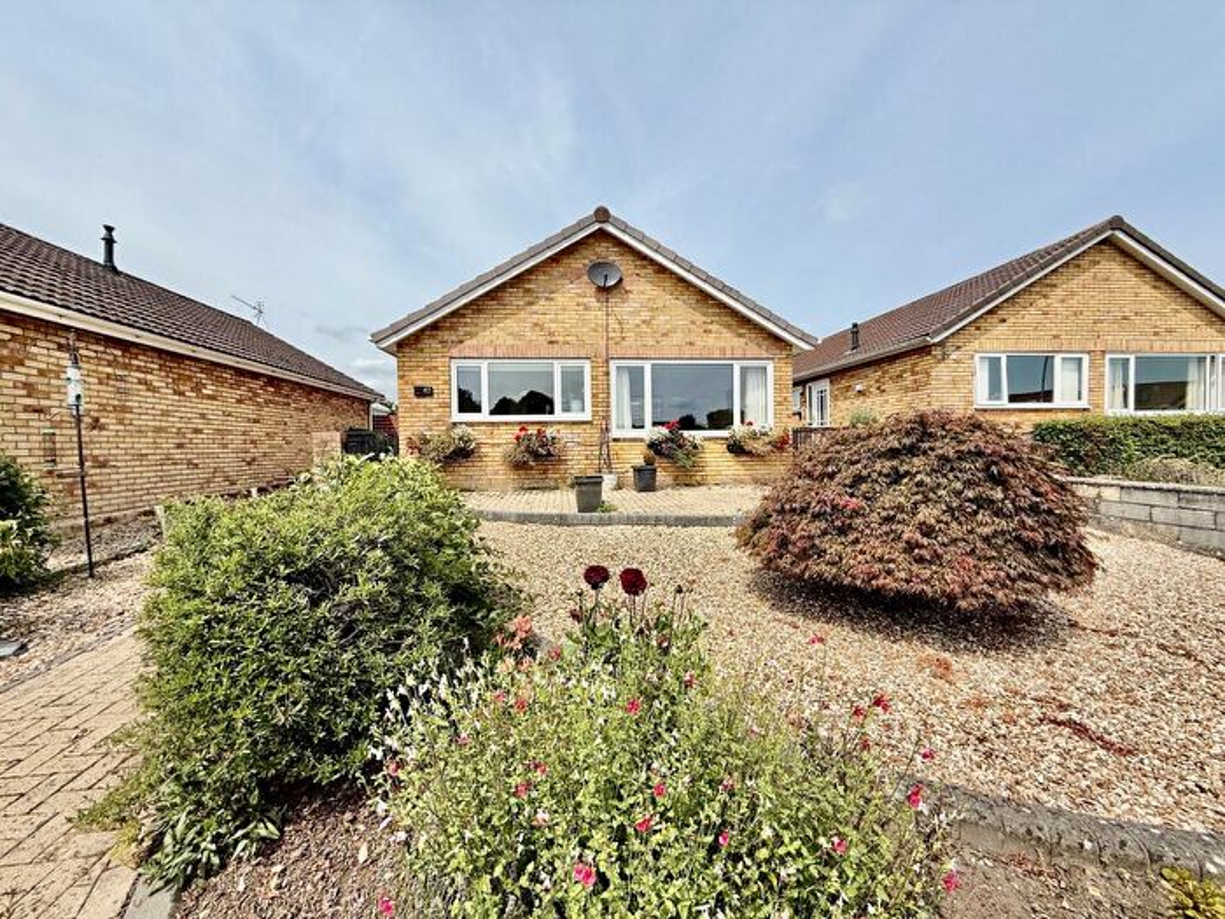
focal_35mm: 14
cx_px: 612
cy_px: 460
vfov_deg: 85.7
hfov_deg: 102.1
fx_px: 495
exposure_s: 1/2320
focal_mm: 2.22
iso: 50
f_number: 2.2
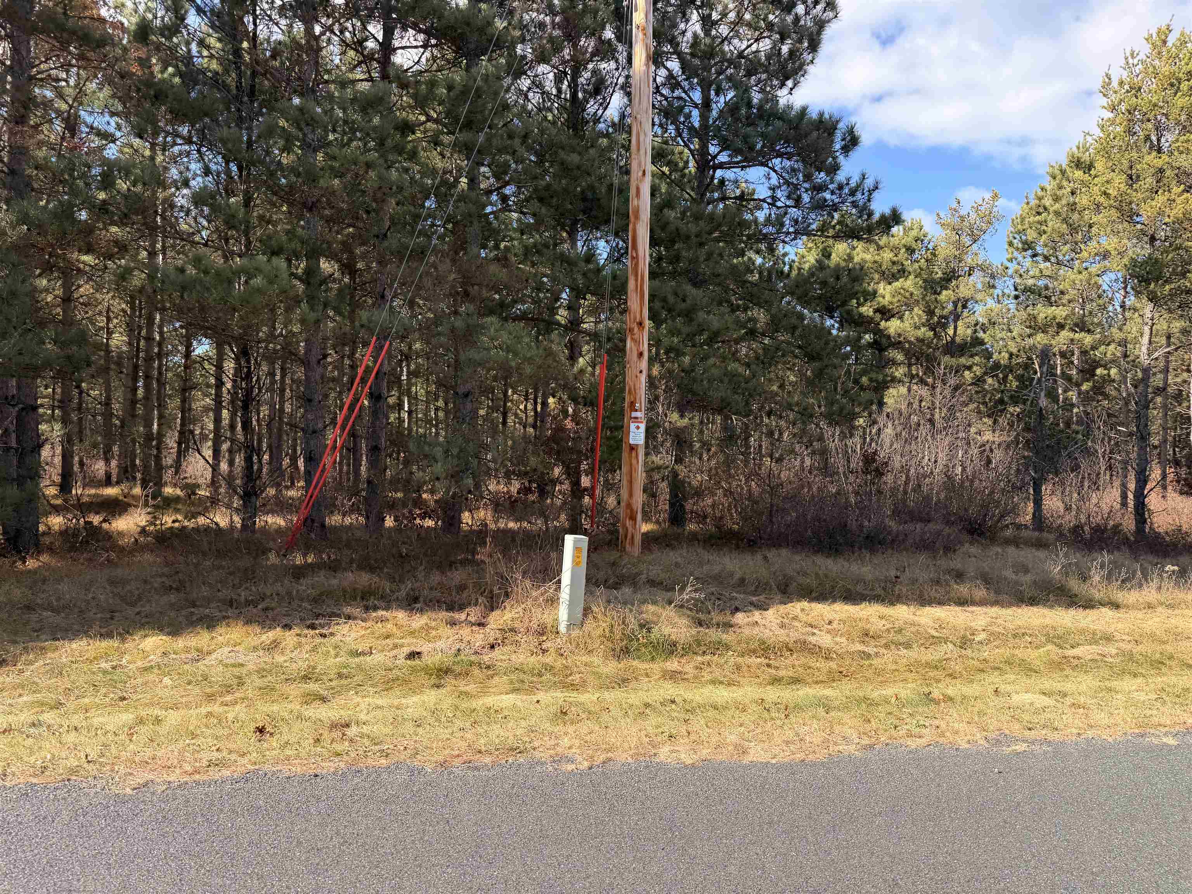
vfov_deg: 56.8
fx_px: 826
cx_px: 596
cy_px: 447
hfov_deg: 71.6
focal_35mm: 24
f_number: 1.78
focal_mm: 6.76
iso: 80
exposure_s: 1/1271
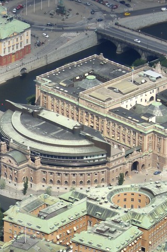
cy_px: 314
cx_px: -98
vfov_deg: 5.9
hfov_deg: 3.9
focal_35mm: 346
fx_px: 2418
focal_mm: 70
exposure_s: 1/2500
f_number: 2.8
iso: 100
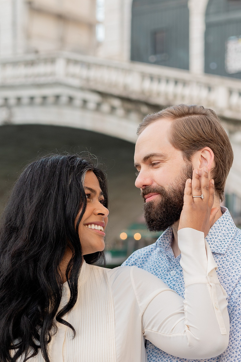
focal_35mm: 95
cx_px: 111
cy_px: 309
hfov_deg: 14.4
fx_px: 955
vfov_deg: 21.1
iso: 250
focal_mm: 50
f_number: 3.5
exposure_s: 1/400
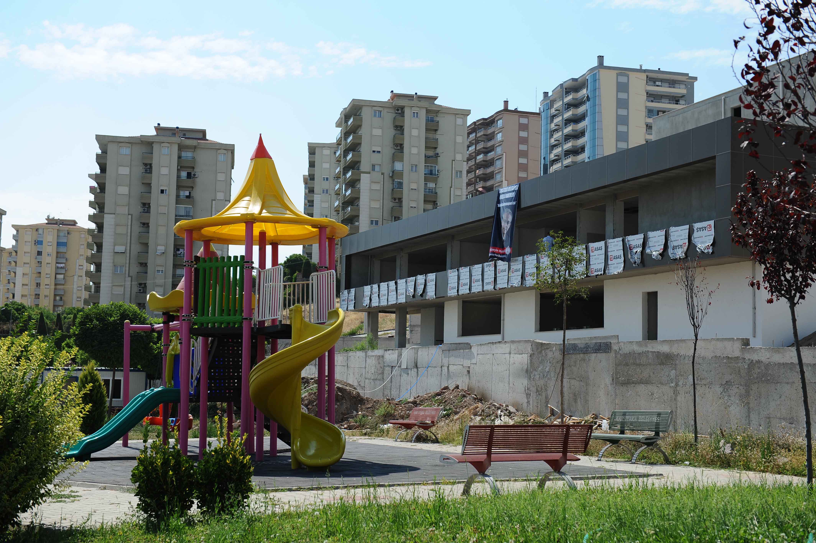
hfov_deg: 41.1
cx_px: 408
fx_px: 1087
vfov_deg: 28.0
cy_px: 272
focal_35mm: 48
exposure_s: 1/1250
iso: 200
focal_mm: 48
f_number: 5
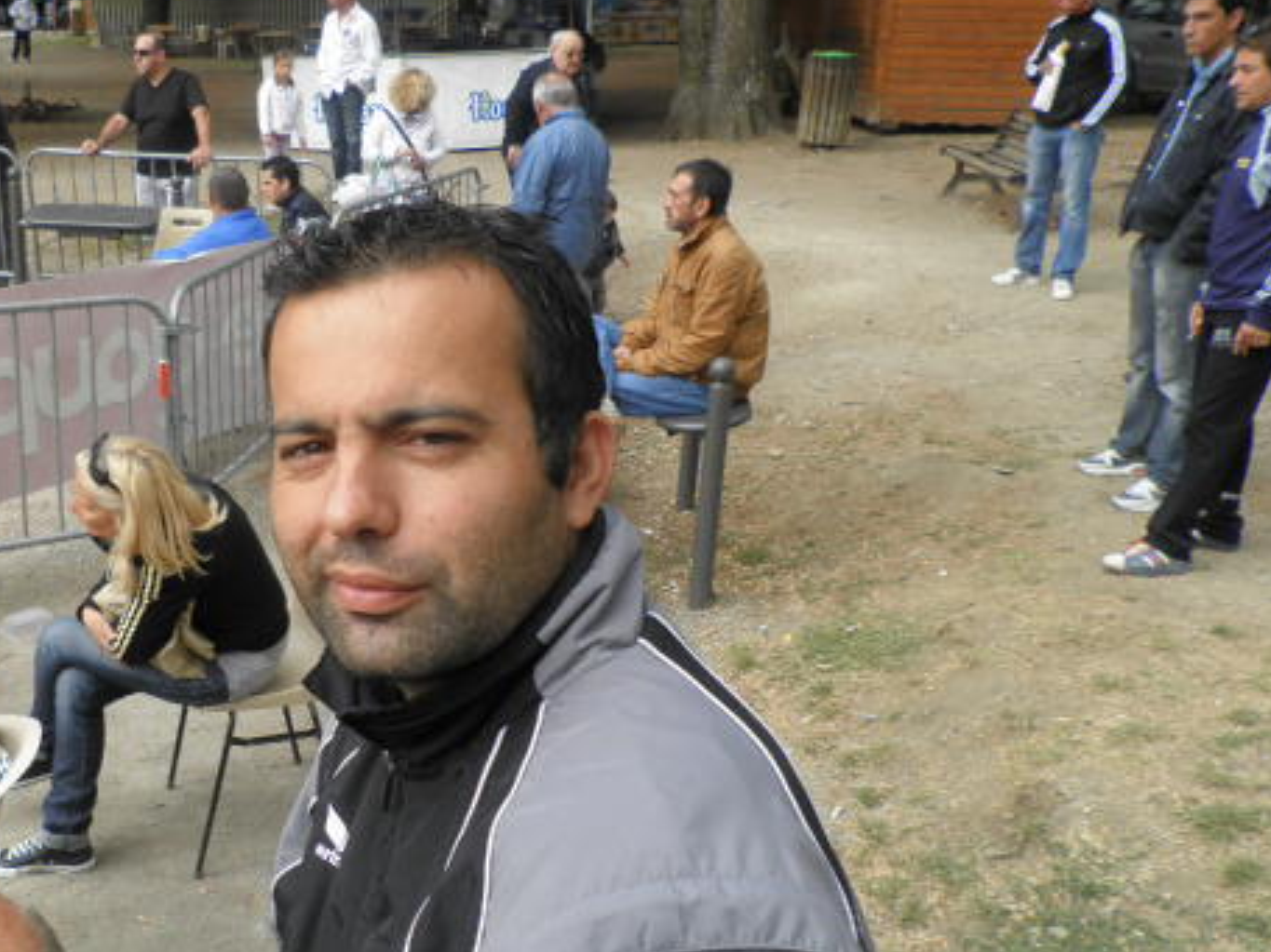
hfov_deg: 48.1
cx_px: 411
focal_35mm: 38
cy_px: 491
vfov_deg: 37.7
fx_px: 1395
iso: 64
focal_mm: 4.9
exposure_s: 1/160
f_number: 3.2
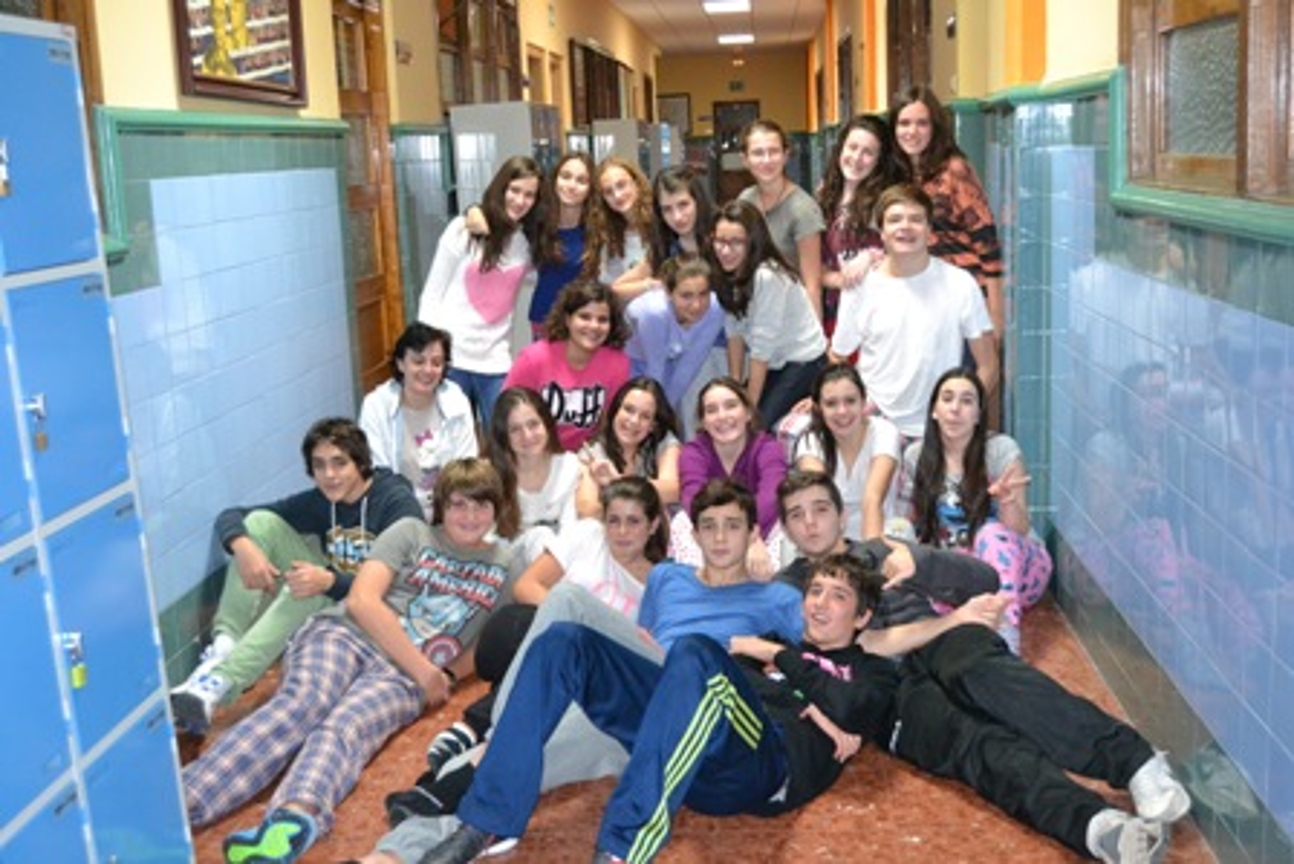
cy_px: 432
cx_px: 647
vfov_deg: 34.2
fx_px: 1402
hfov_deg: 49.5
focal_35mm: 39
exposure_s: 1/60
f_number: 4
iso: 2800
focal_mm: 26
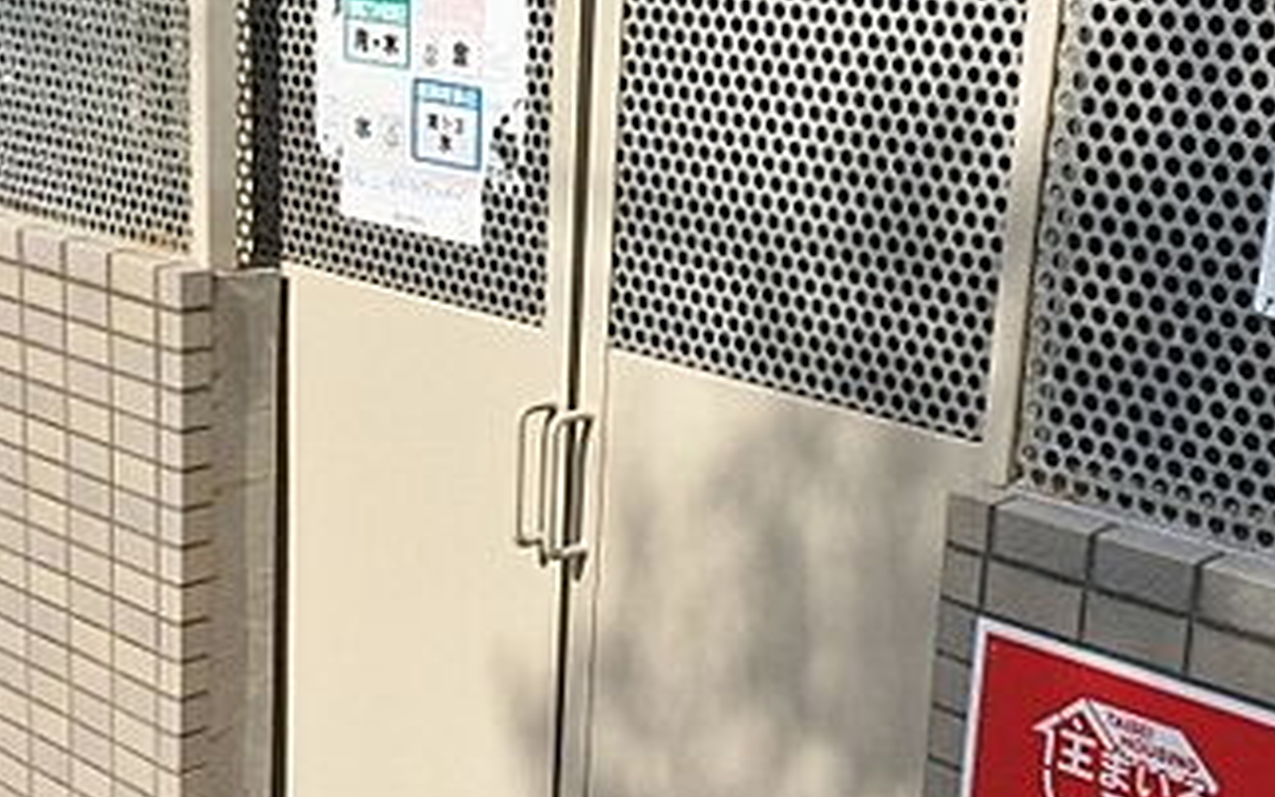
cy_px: 442
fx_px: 2120
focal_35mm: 61
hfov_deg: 33.4
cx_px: 738
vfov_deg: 21.3
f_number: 2.2
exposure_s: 1/2639
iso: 32
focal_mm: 4.15
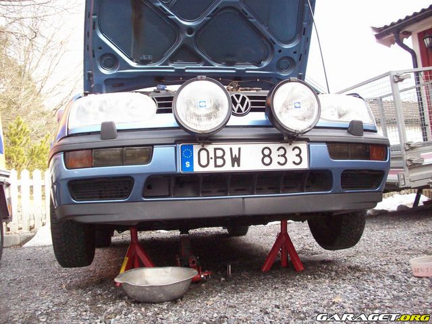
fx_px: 462
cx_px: 216
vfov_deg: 38.7
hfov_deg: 50.1
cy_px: 162
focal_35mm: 37
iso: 160
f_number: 2.8
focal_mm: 6.2
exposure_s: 1/286
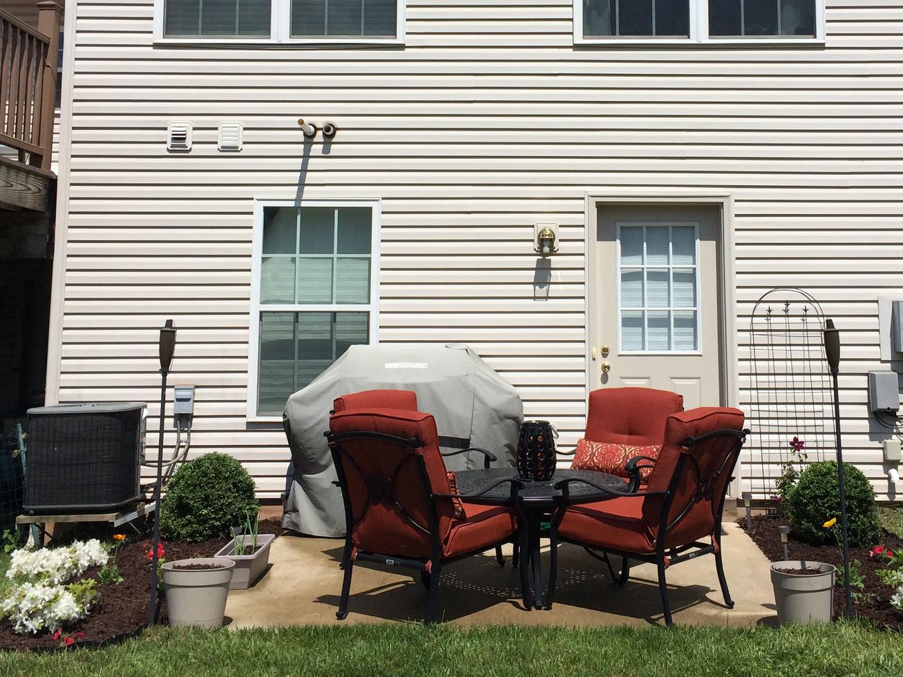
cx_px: 520
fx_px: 1226
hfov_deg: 40.3
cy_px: 190
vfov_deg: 30.5
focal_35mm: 47
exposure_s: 1/4566
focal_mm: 4.12
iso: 40
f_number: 2.2
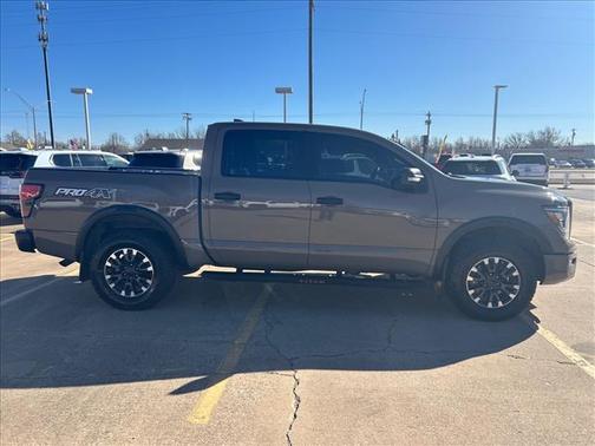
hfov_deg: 67.3
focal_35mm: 26
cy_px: 223
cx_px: 298
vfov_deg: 53.1
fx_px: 447
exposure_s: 1/3571
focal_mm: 5.7
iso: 50
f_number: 1.5
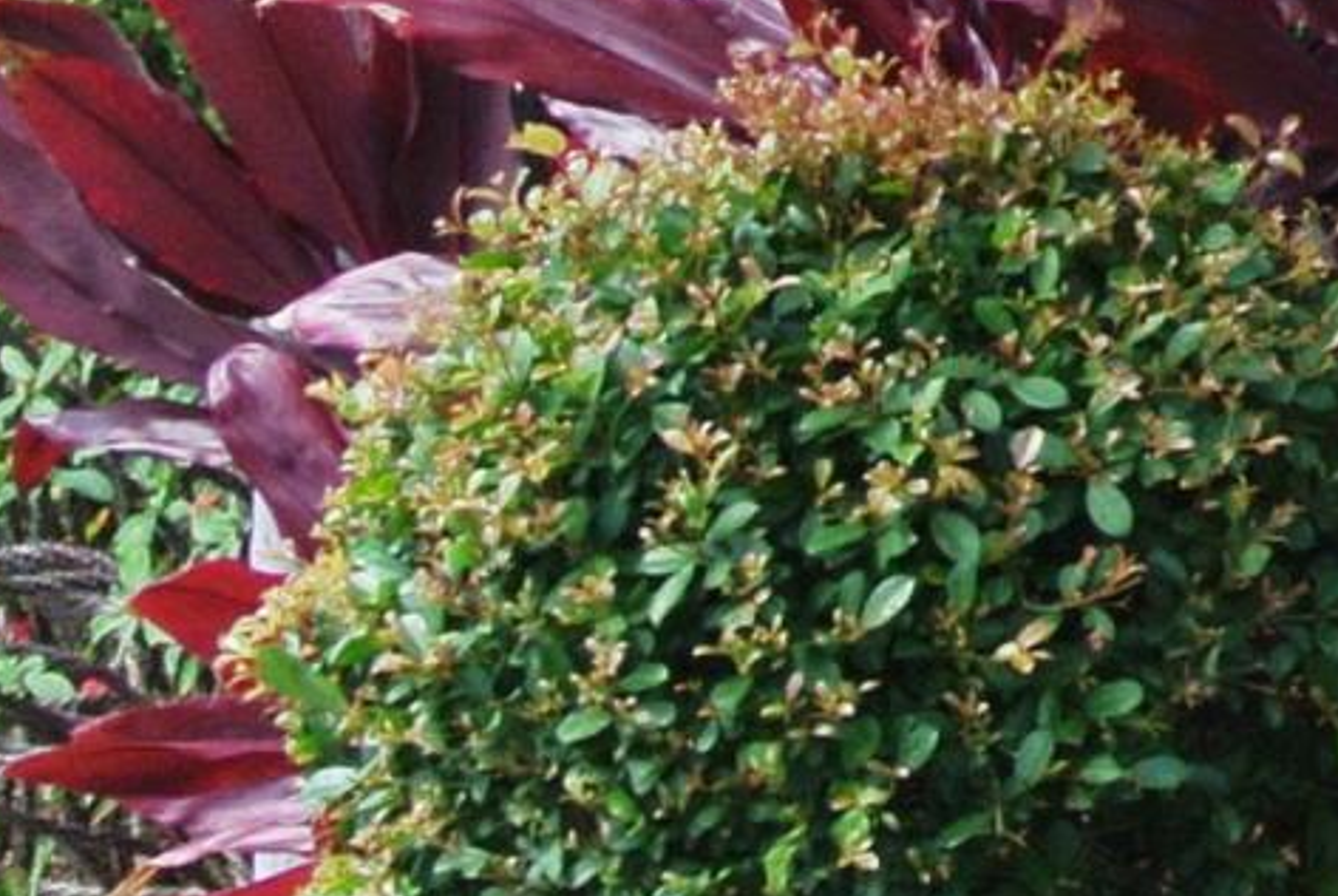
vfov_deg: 4.6
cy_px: 40
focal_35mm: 299
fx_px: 11126
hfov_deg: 6.3
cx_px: 4167
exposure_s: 1/320
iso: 100
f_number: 4.5
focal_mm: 17.5
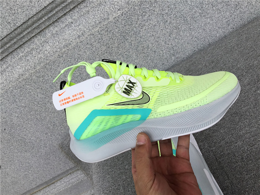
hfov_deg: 58.4
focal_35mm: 31
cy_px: 98
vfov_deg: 45.4
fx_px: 233
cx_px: 130
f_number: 2.4
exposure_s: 1/715
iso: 25
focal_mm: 3.3
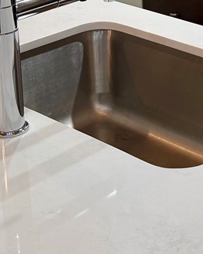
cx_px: 254
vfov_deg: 15.6
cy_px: -124
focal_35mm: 114
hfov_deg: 13.1
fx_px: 857
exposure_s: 1/60
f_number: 1.78
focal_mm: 6.76
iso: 160
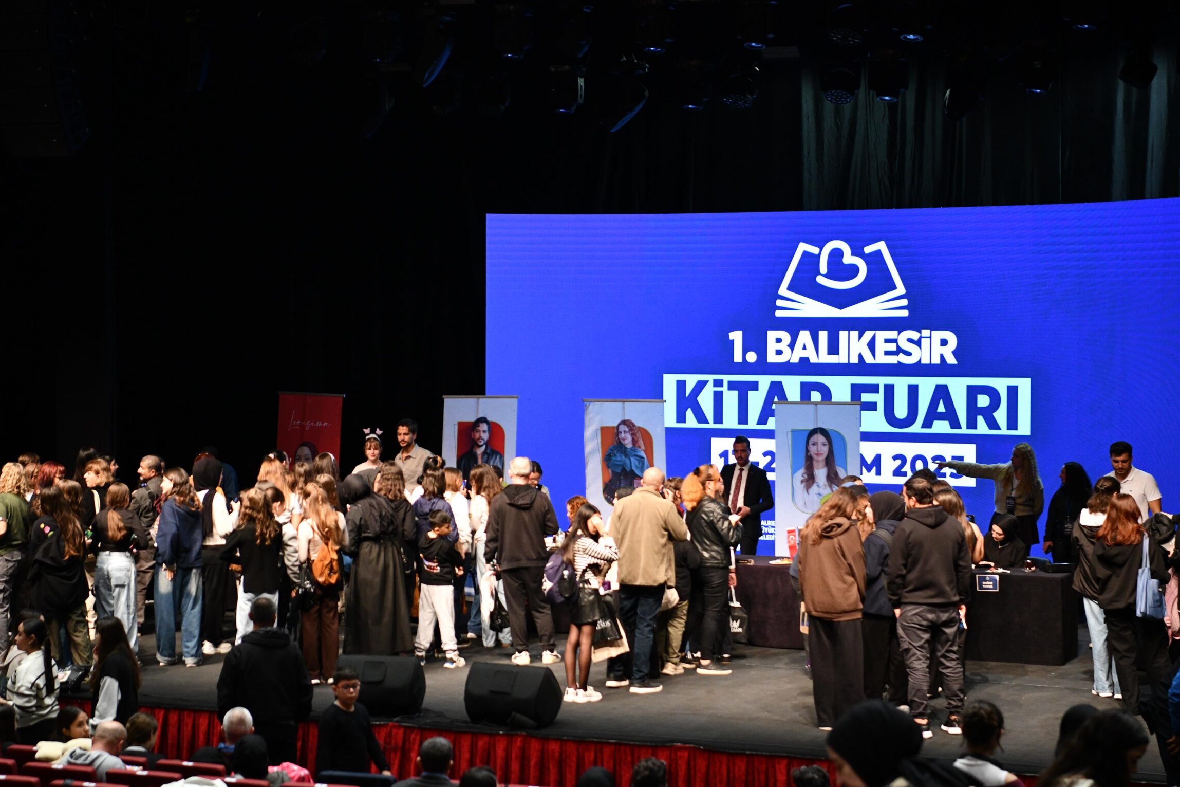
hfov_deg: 26.0
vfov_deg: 17.5
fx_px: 2556
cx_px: 531
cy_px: 400
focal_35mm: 78
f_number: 3.2
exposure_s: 1/200
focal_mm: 70
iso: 2500
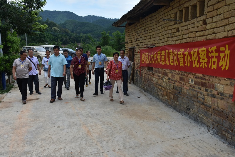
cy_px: 78
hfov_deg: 55.1
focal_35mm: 34
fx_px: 225
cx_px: 118
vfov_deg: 38.4
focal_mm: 23
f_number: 8
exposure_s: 1/500
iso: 250
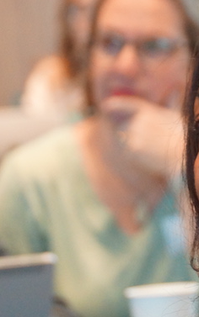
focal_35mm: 584
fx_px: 5062
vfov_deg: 3.6
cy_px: 255
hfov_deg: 2.3
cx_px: 181
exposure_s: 1/40
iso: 1600
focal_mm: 120
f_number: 5.6
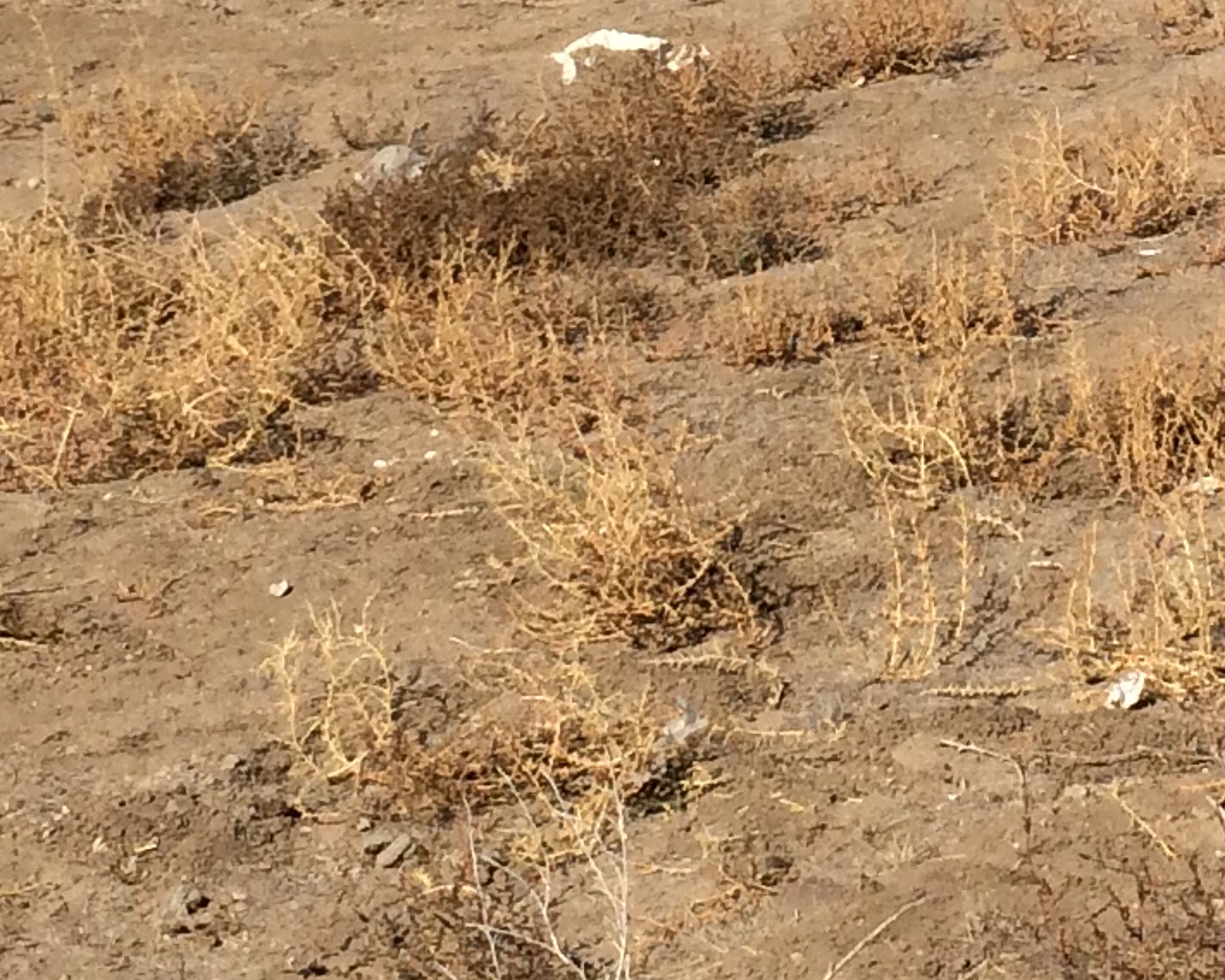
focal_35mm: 130
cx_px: 1149
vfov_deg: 11.4
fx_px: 4714
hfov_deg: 14.6
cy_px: -450
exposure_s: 1/4115
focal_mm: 4.15
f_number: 2.2
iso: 32
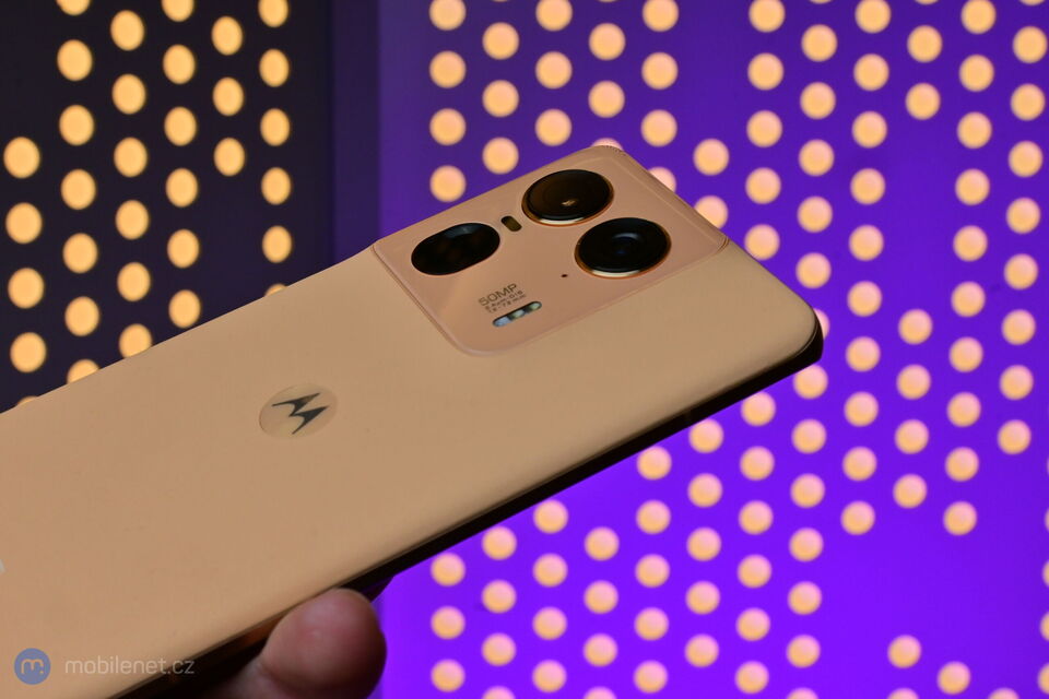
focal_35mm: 54
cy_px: 350
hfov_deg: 36.9
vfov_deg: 25.1
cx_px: 524
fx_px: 1573
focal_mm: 36
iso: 400
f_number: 14
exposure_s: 1/80
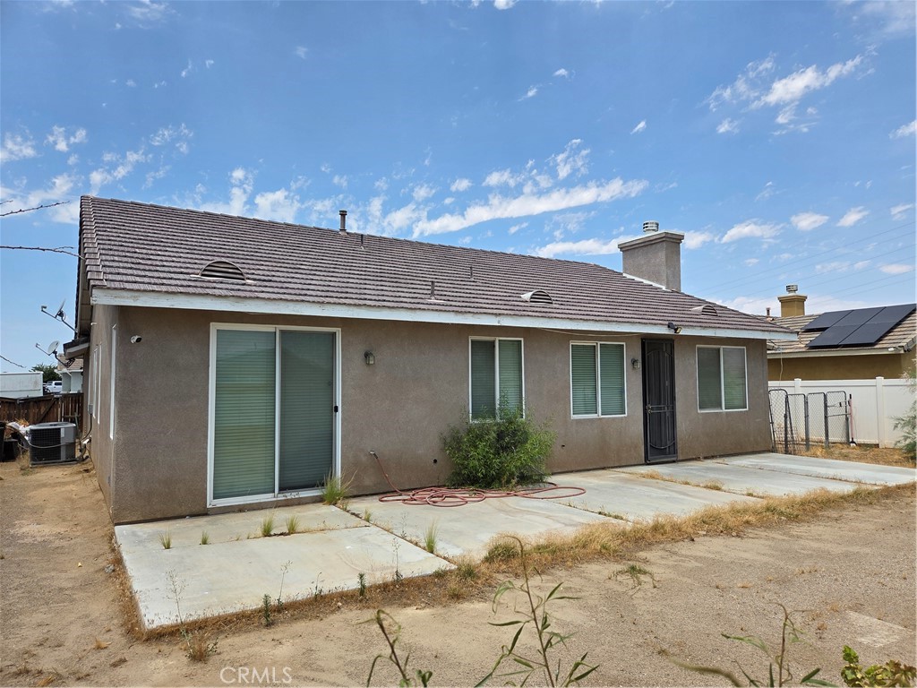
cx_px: 458
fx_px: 609
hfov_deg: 73.9
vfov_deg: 58.9
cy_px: 344
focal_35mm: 23
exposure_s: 1/6412
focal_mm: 5.4
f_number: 1.8
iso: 80
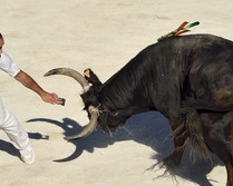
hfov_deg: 5.1
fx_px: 2605
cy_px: 87
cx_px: 91
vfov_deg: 4.1
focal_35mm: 378
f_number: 9
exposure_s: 1/1250
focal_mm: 200
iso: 400
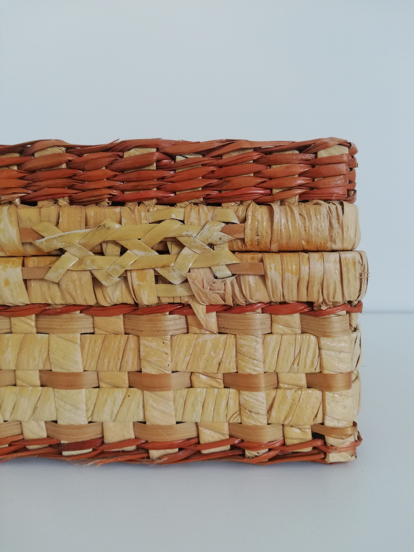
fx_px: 415
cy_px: 276
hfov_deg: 53.1
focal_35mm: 26
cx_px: 207
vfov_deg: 67.3
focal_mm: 3.81
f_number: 2.2
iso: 125
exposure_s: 1/33.3
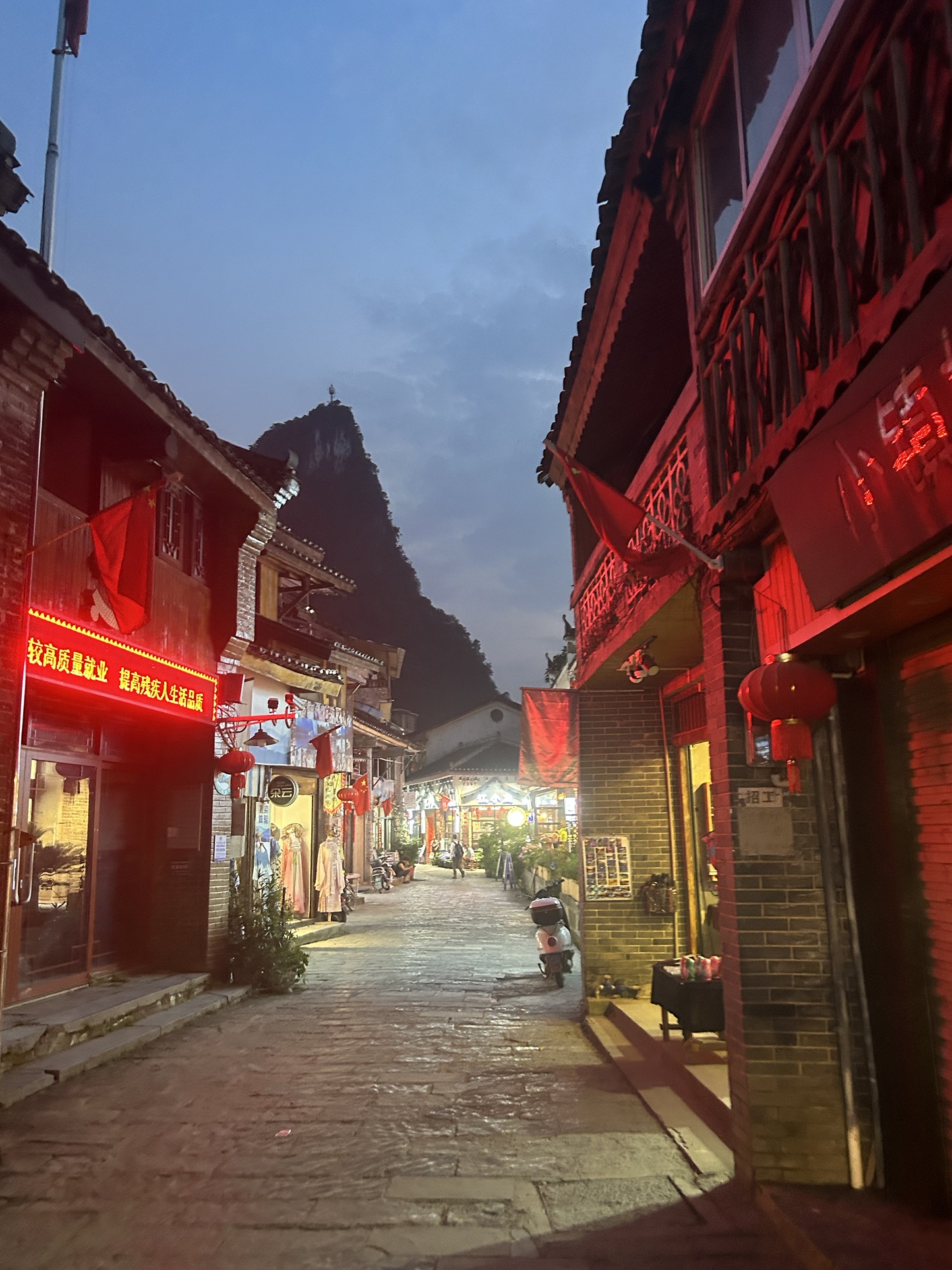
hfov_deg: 51.3
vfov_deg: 65.3
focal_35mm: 27
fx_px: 990
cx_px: 462
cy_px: 640
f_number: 1.5
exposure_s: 1/30
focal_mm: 5.7
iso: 400
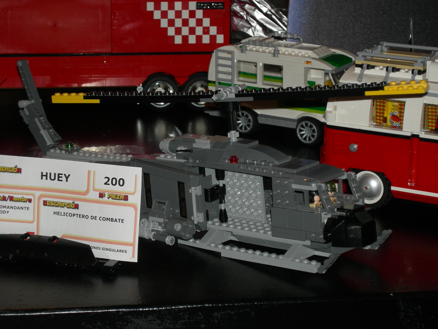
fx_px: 1392
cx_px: 219
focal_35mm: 110
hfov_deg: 17.9
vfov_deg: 13.5
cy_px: 164
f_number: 4.8
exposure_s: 1/120
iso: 64
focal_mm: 23
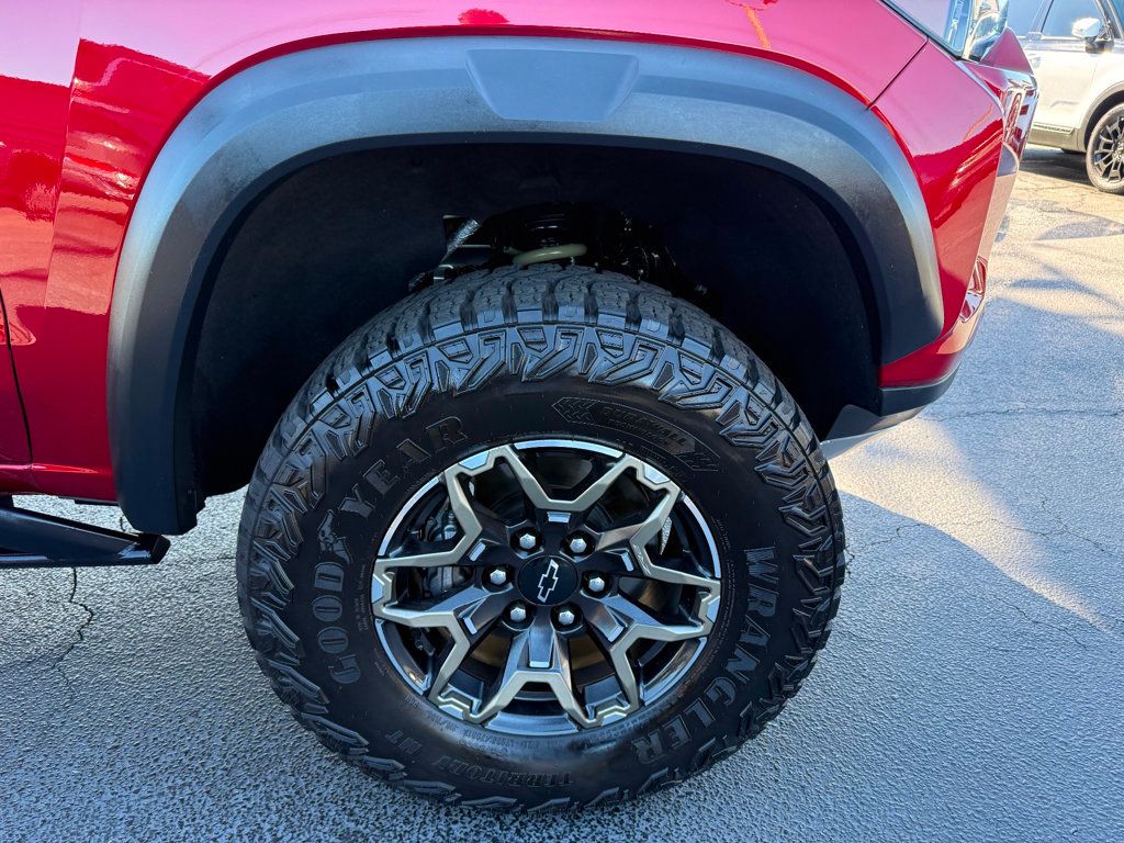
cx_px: 562
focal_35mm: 24
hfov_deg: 71.6
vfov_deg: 56.8
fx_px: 779
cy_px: 422
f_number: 1.78
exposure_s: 1/237
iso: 160
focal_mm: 6.76
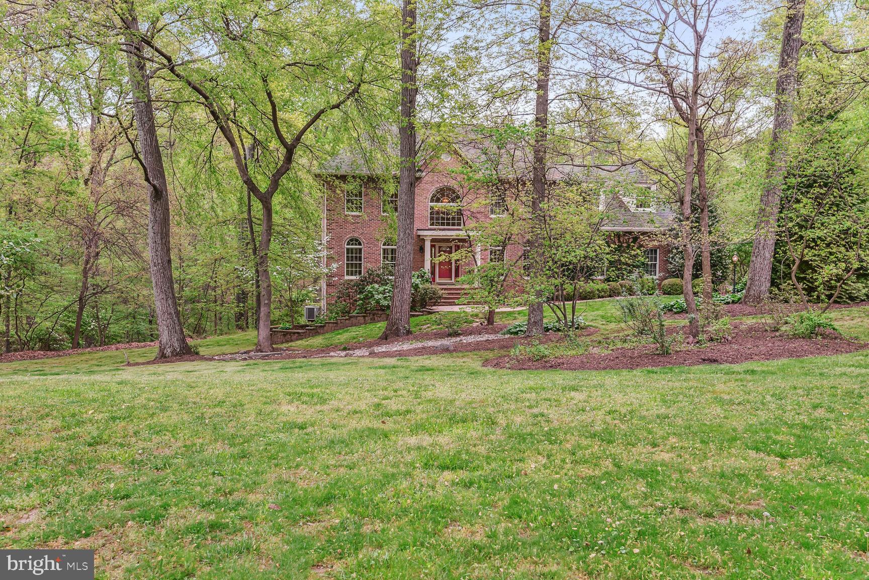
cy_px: 290
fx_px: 724
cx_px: 434
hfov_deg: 61.9
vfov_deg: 43.6
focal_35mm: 30
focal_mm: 30
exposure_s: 1/13
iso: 200
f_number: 8
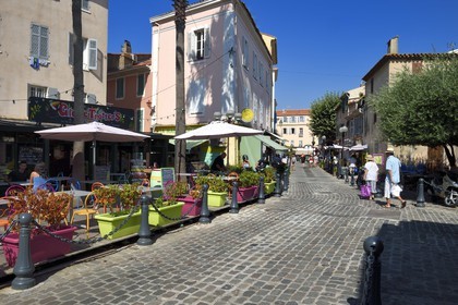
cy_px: 152
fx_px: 369
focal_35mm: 29
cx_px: 229
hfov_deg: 63.7
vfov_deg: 45.0
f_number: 20
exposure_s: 1/100
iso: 200
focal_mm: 29
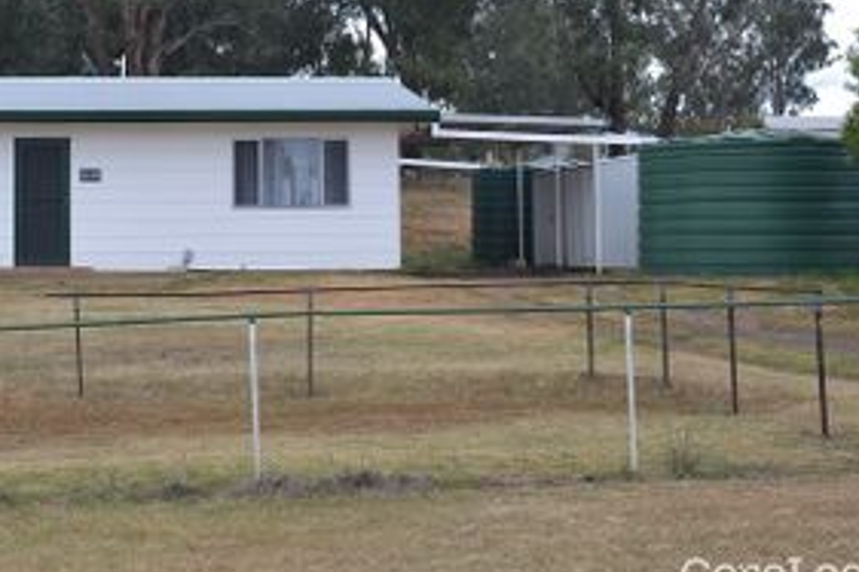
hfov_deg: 29.3
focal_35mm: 68
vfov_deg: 19.9
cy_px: 145
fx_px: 1618
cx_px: 220
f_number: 7.1
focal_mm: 27
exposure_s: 1/200
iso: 100
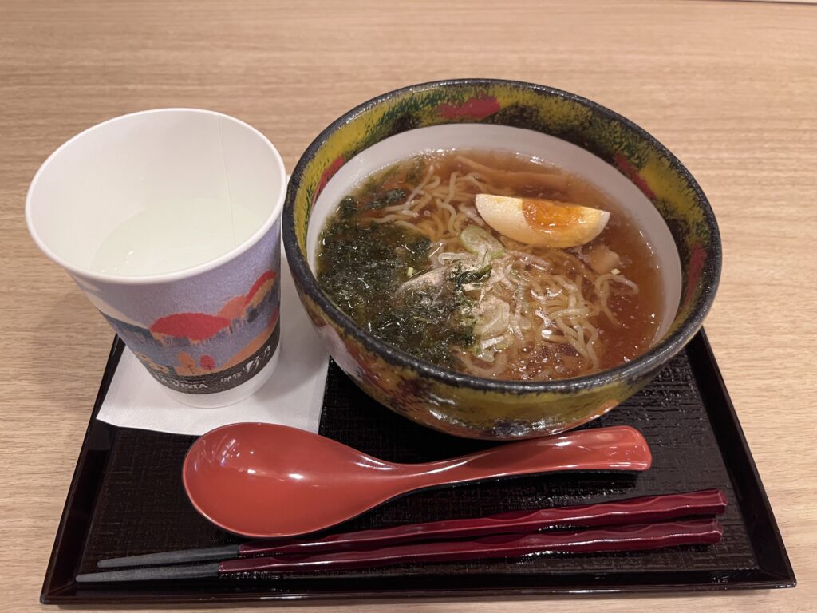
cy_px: 306
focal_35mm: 26
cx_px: 408
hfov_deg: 67.3
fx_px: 614
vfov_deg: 53.1
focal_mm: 5.1
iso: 400
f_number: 1.6
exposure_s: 1/50
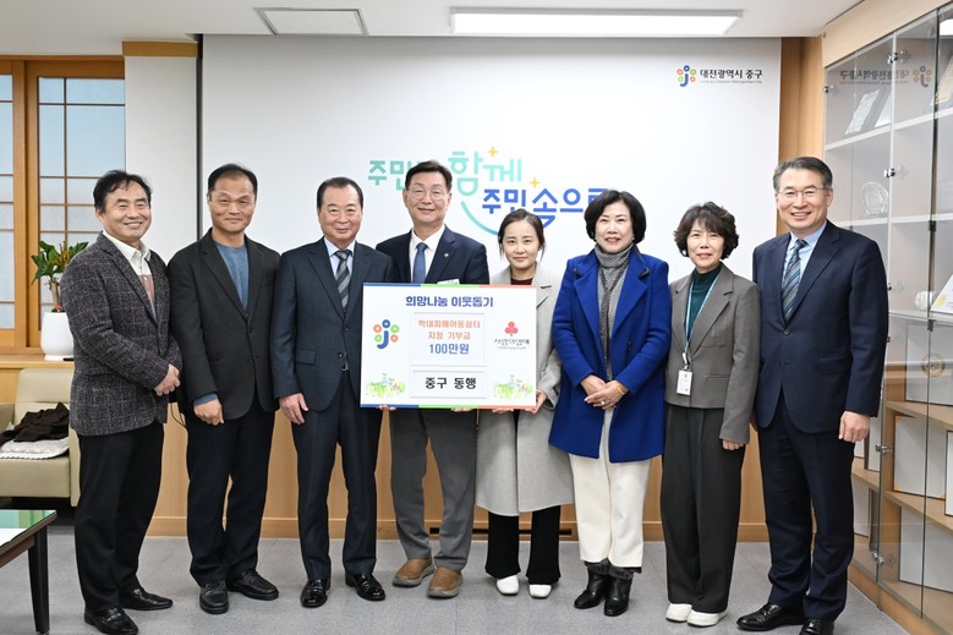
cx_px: 476
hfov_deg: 55.8
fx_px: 900
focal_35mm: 34
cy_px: 318
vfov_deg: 38.9
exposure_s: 1/200
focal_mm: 34
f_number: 5
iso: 2500
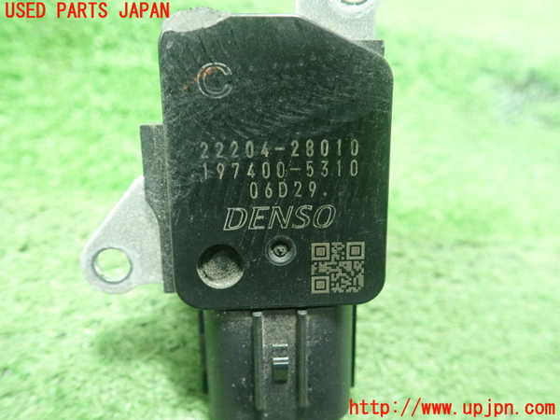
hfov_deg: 60.0
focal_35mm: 30
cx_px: 280
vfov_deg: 46.8
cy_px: 210
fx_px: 485
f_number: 2.3
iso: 800
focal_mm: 5.5
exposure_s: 1/50
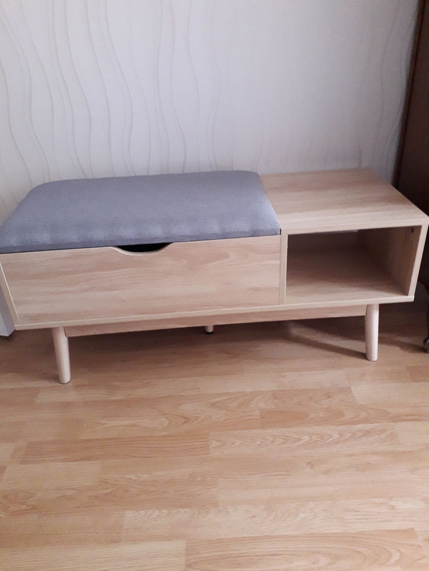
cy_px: 286
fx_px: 446
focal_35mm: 27
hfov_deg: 51.4
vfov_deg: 65.3
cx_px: 214
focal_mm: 3.6
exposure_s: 1/25
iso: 500
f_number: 1.9
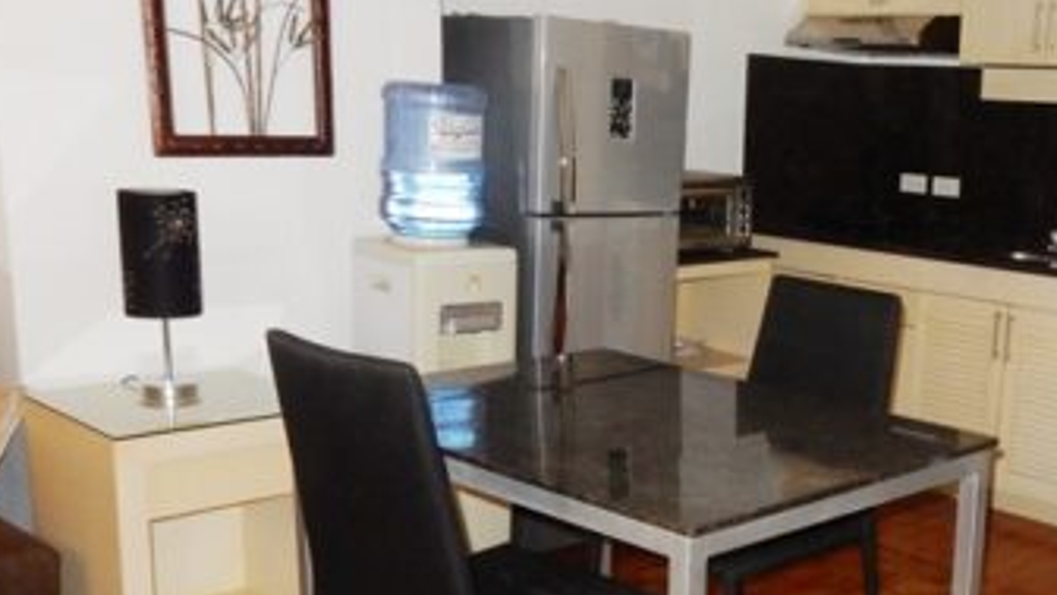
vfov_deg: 24.7
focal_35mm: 48
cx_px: 834
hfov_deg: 41.2
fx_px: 1345
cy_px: 416
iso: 320
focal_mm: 4.5
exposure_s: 1/30
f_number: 3.7
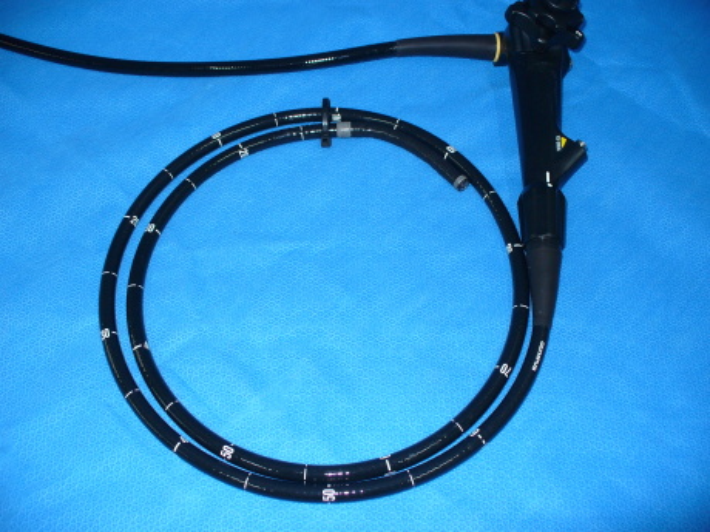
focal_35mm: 37
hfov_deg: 50.1
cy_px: 266
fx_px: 759
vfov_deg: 38.7
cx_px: 355
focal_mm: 6.1
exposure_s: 1/30
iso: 100
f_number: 2.8
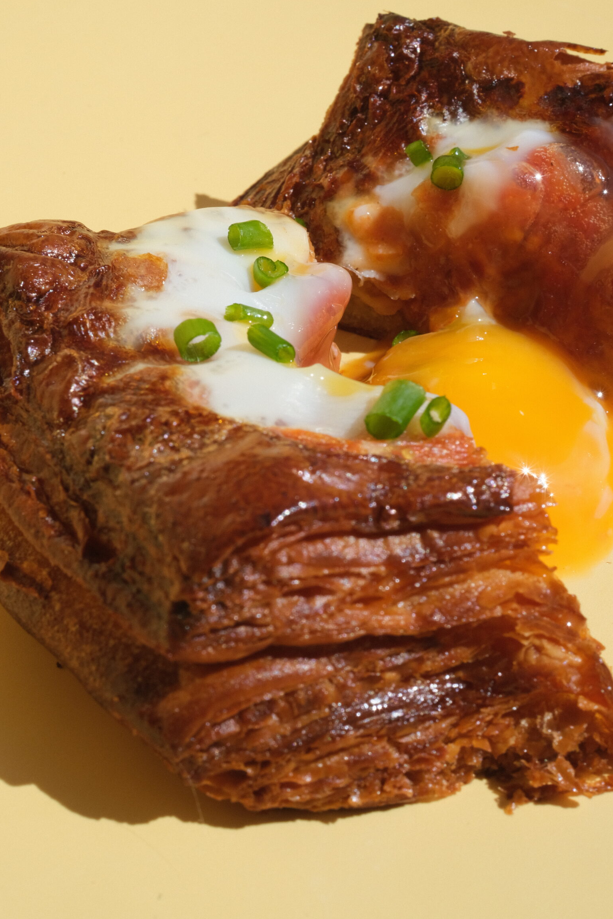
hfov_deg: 23.0
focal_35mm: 59
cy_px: 433
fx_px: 1507
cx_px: 302
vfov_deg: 33.9
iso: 320
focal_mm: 35
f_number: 16
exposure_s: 1/300
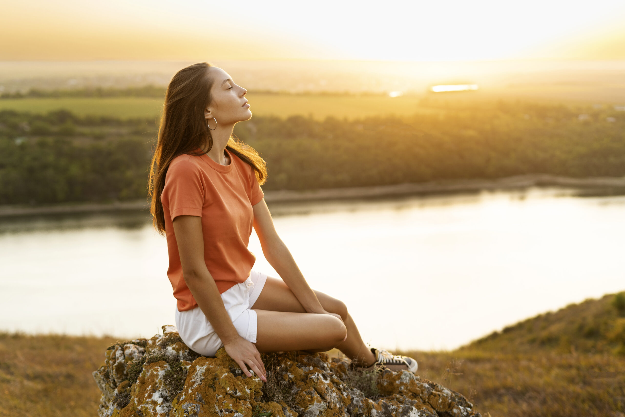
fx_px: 868
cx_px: 312
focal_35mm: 50
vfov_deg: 27.0
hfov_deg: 39.6
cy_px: 208
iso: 320
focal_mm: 50
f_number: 2.8
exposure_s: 1/160
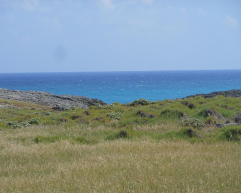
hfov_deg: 12.6
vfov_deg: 10.1
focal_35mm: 153
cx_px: 112
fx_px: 1091
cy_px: 97
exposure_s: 1/640
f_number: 5.2
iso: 100
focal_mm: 26.1
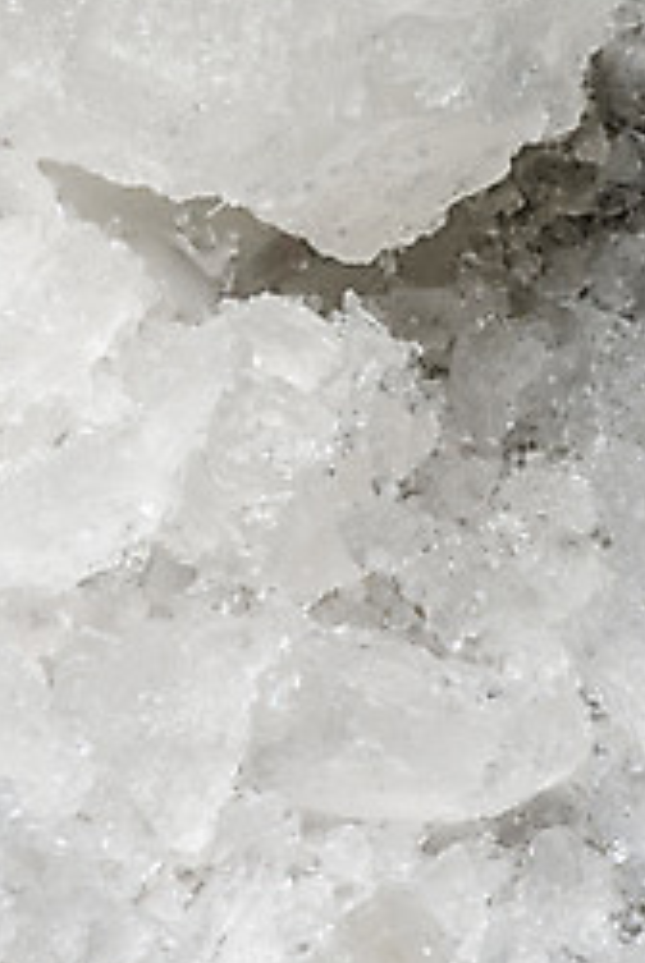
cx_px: 190
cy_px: 341
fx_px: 4475
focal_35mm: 167
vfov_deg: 12.3
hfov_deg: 8.2
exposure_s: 1/125
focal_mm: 105
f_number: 22
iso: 100
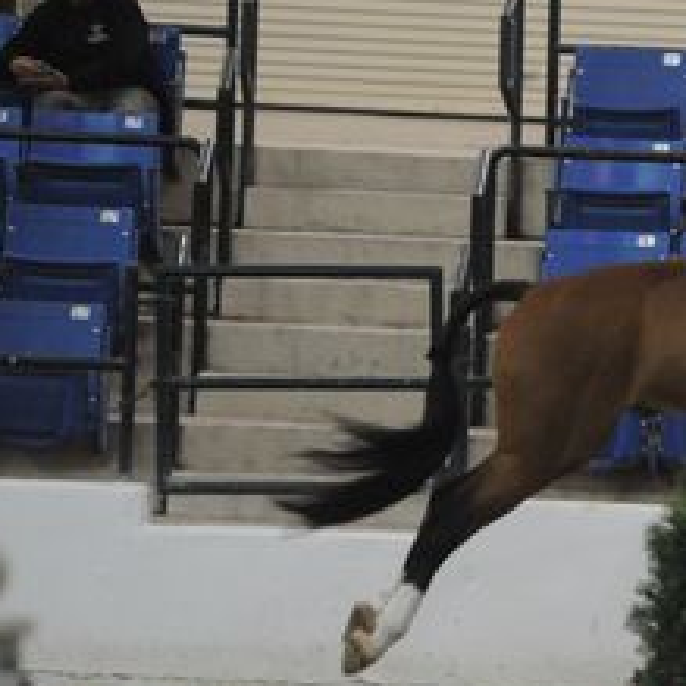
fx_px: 11121
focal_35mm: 496
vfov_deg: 3.5
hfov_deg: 3.5
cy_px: 392
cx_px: 839
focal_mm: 200
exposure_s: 1/400
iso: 6400
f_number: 2.8
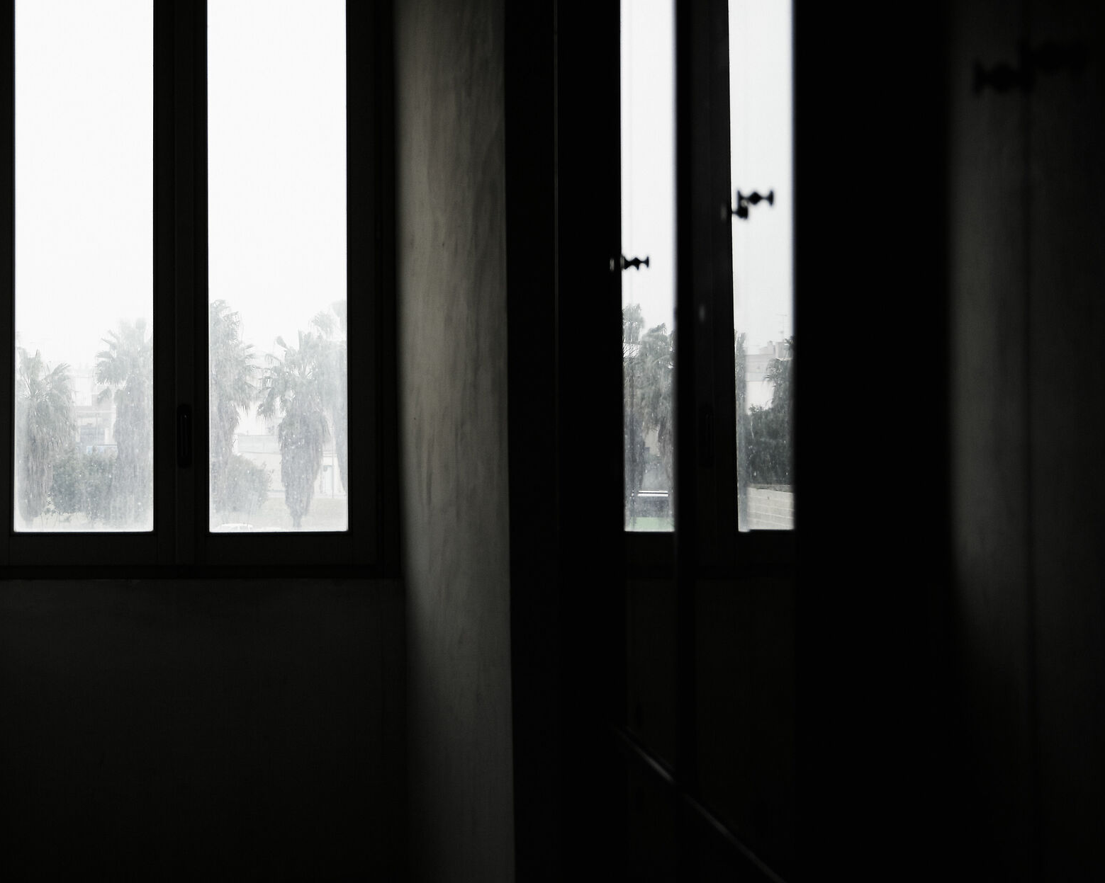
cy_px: 328
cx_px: 279
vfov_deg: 19.6
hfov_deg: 24.2
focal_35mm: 78
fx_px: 2551
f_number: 4.5
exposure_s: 1/200
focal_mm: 36
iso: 200
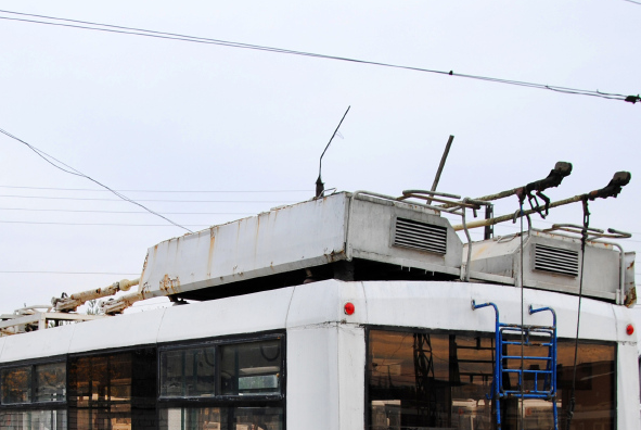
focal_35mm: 67
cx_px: 251
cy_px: 428
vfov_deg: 19.8
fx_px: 1195
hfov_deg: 29.9
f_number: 5.6
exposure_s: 1/125
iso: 100
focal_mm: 22
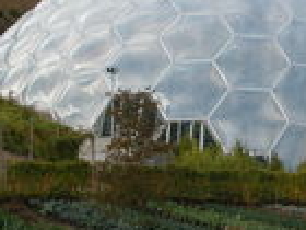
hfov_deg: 19.4
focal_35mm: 100
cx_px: 262
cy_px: 81
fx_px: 884
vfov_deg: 14.8
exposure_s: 1/245
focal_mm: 8.9
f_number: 6.3
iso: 100
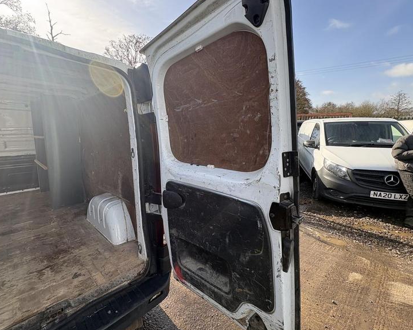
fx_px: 208
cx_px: 177
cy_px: 160
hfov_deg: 89.1
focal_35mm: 17
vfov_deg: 77.0
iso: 40
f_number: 2.2
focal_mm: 2.22
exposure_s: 1/302
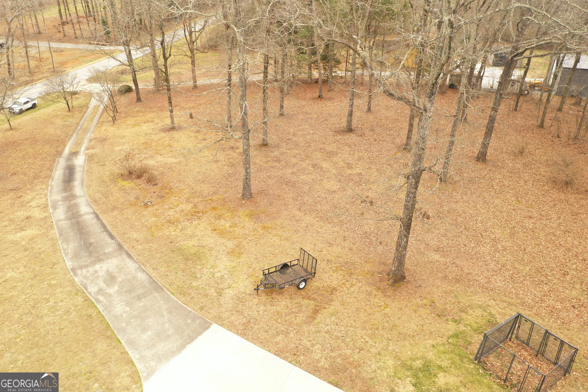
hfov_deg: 65.5
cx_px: 294
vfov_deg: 46.4
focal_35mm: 28
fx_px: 457
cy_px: 196
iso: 100
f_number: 4
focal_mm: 10.26
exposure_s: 1/120
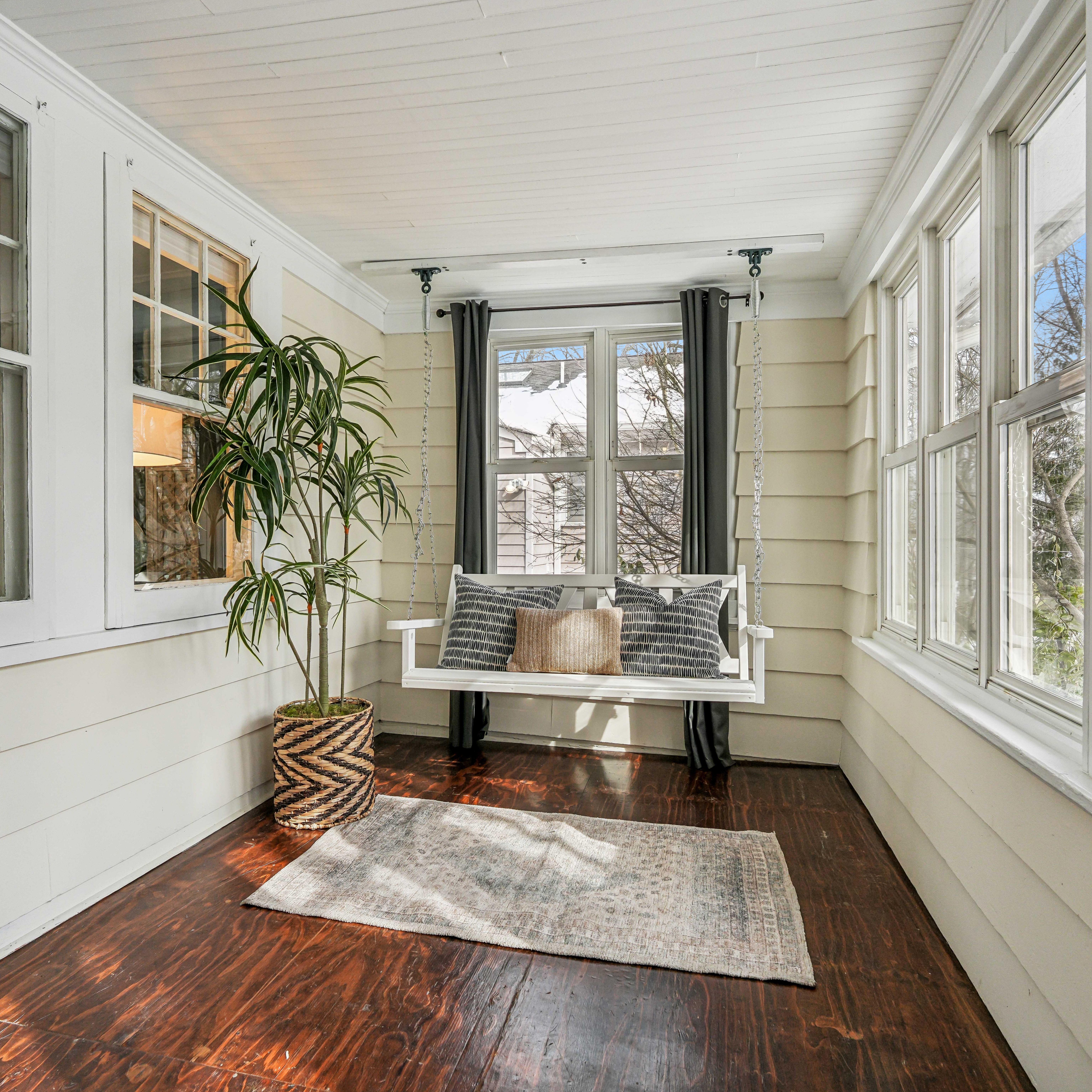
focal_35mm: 21
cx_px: 515
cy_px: 539
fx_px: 749
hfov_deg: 72.1
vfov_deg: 72.1
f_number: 8
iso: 400
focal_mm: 16
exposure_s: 1/160
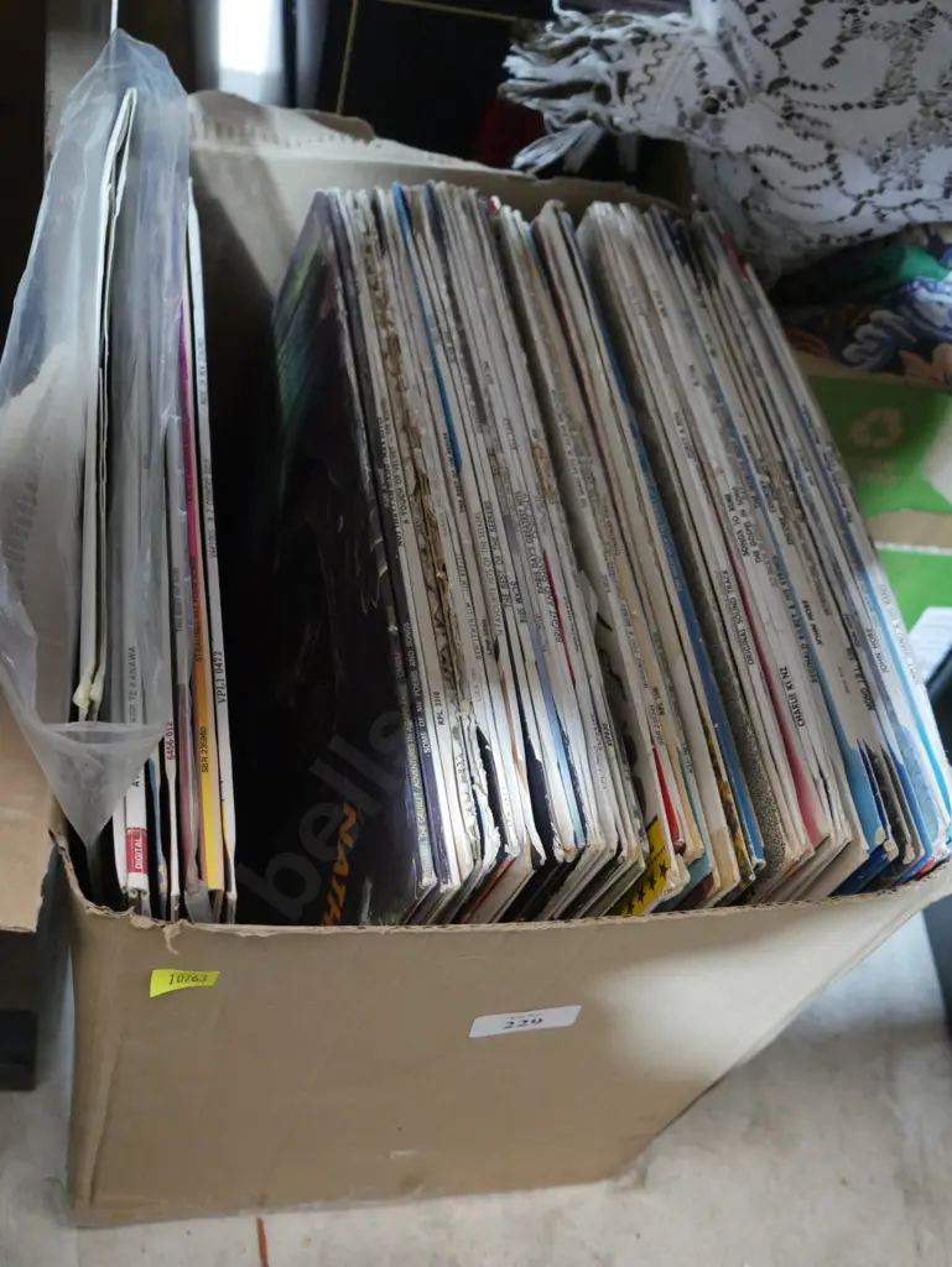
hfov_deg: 36.0
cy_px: 634
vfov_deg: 46.8
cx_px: 476
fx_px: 1466
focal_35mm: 40
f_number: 4.5
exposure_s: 1/60
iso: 3200
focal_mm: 20
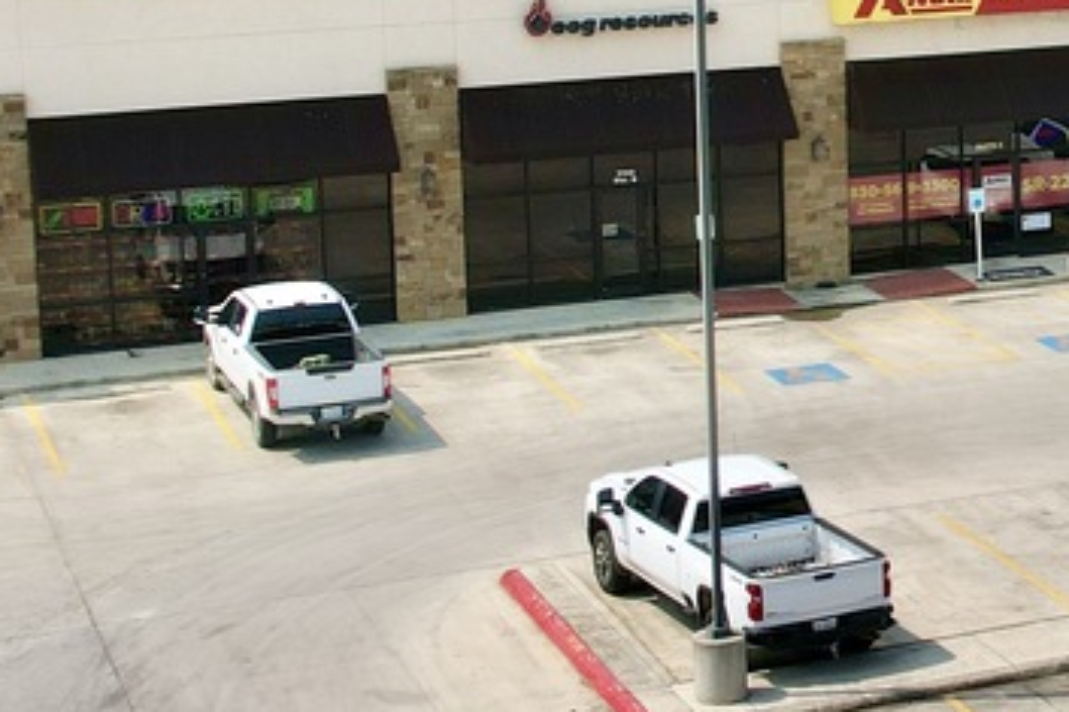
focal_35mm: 101
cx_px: 1251
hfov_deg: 19.2
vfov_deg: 13.4
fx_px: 2998
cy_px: 97
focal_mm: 8.38
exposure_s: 1/2500
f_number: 2.8
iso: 100
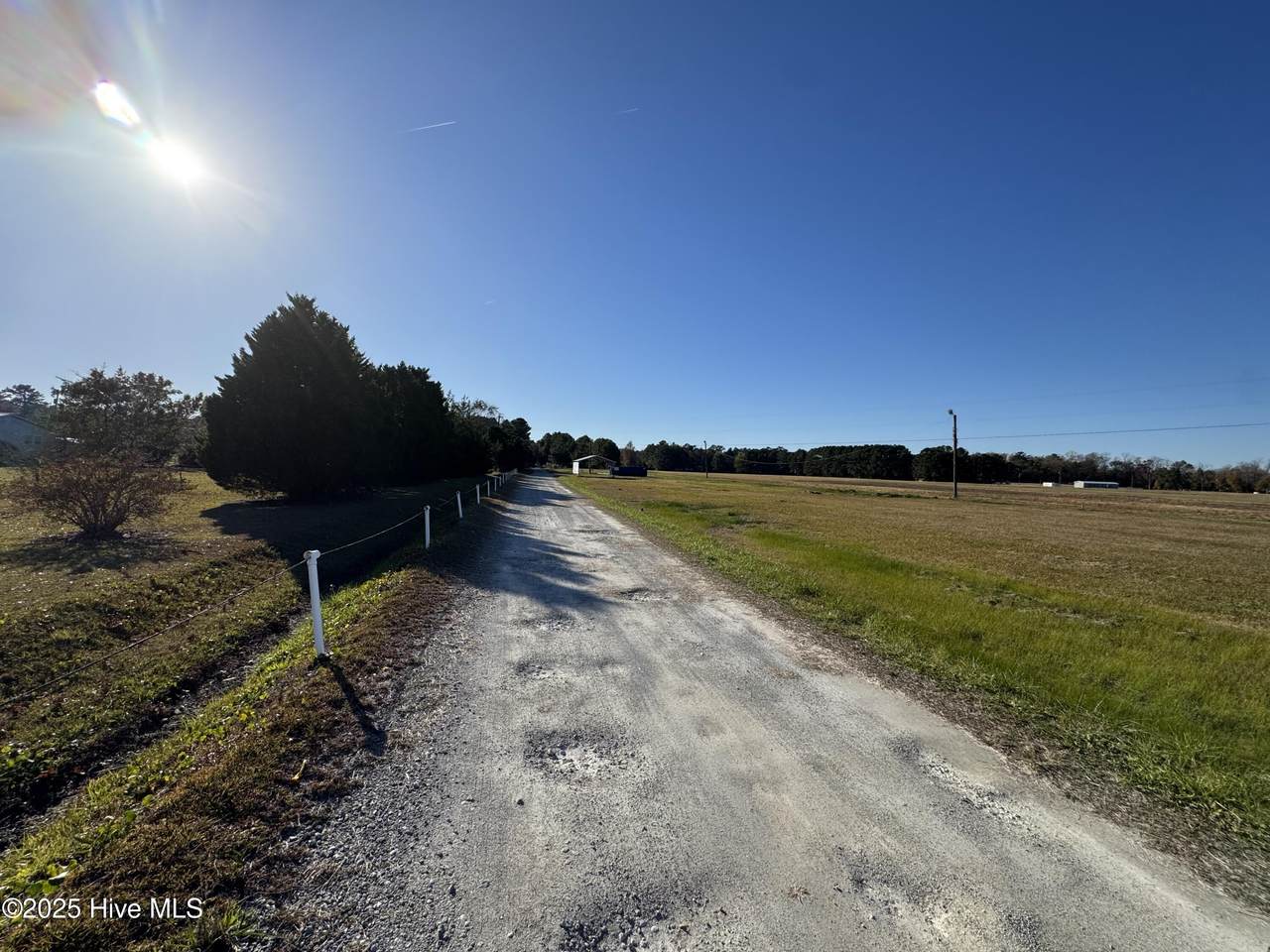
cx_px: 635
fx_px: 514
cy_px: 476
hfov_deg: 102.1
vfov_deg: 85.7
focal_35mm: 14
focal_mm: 2.22
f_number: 2.2
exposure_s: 1/3106
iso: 50
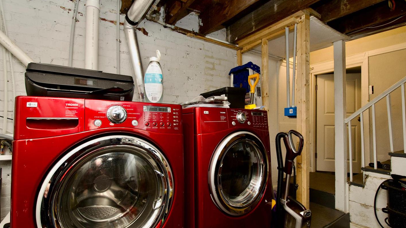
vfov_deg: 63.9
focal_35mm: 17
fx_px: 183
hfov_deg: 95.9
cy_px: 111
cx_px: 202
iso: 400
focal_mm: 11
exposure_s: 1/80
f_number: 7.1
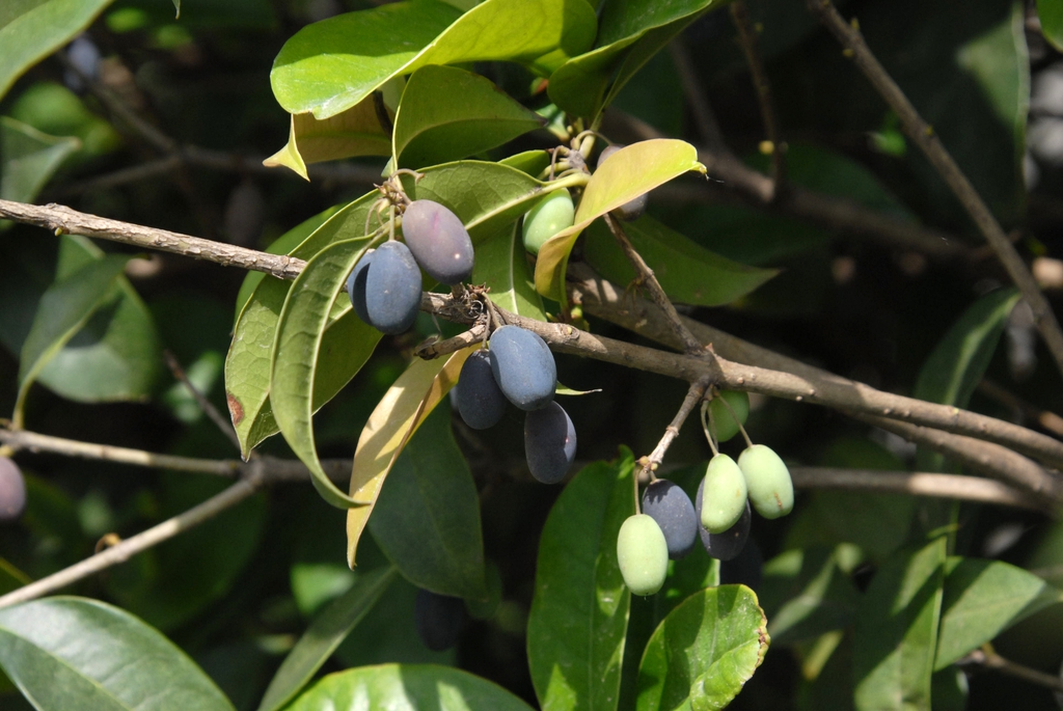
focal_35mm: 117
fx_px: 3458
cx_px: 532
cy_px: 356
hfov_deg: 17.5
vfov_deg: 11.7
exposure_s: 1/320
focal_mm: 78
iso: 400
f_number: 9
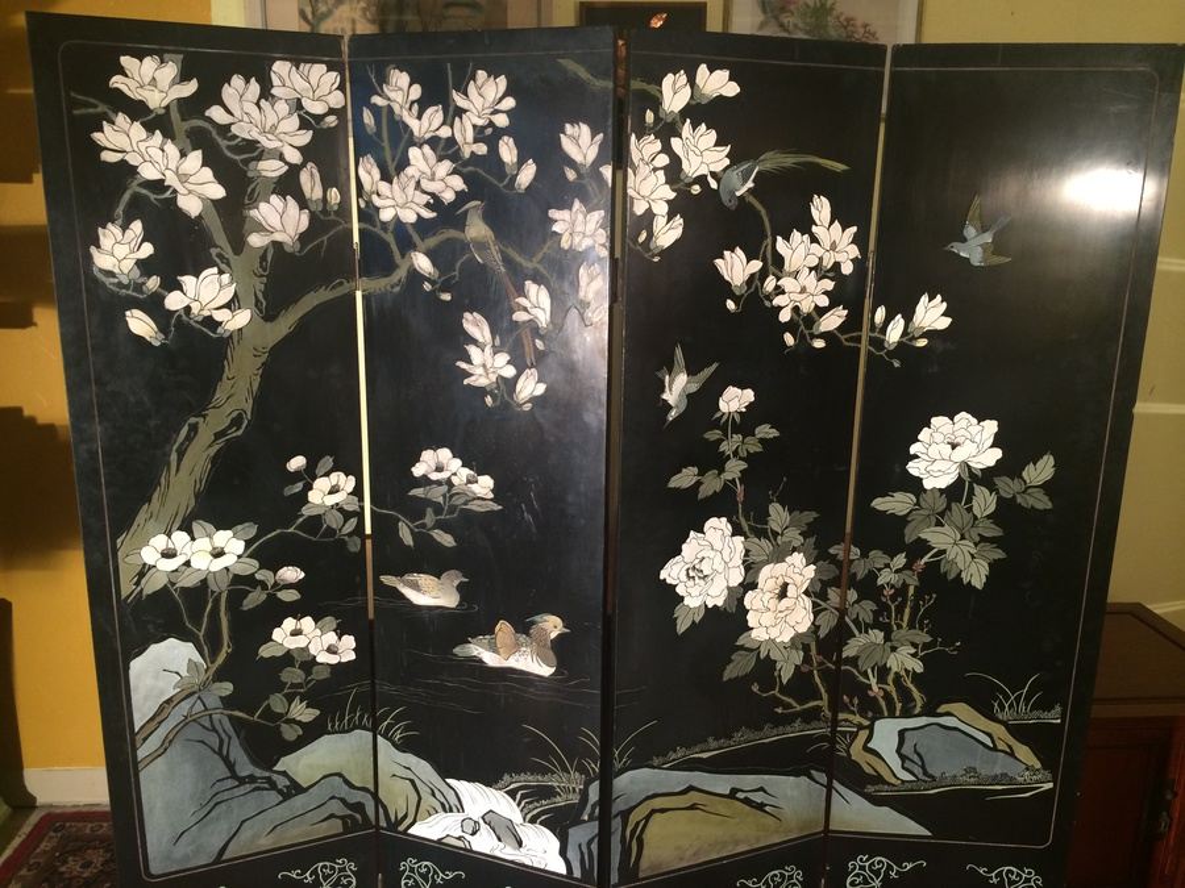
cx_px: 592
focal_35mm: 30
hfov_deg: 60.0
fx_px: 1027
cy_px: 444
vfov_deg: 46.8
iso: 125
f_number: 2.2
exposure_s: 1/30
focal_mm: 4.12
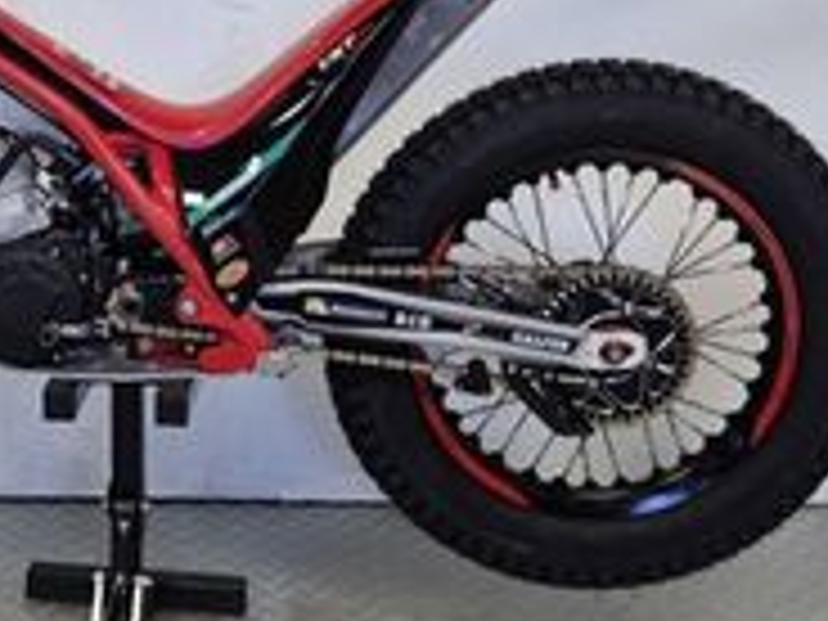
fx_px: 1914
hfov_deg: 23.9
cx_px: 126
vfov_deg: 18.3
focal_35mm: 80
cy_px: 166
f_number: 1.8
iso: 200
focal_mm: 5.4
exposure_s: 1/100
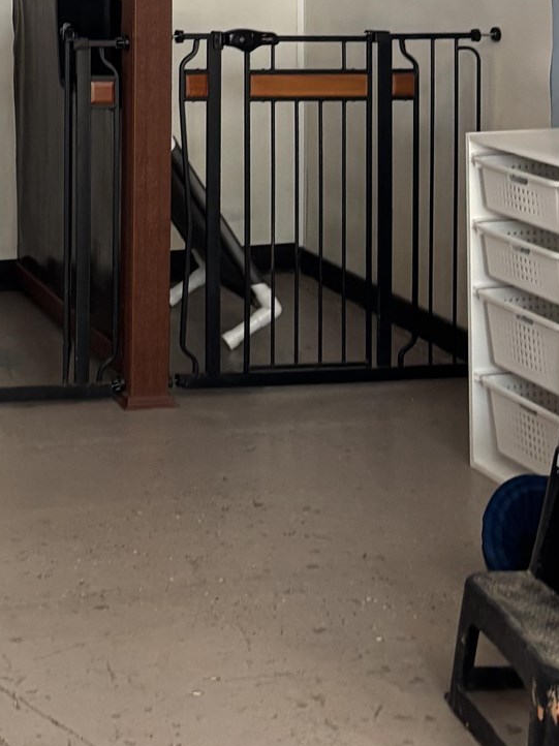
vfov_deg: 21.9
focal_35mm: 83
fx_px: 1788
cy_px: -133
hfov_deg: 16.8
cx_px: -157
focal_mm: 5.96
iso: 160
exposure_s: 1/60
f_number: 1.6
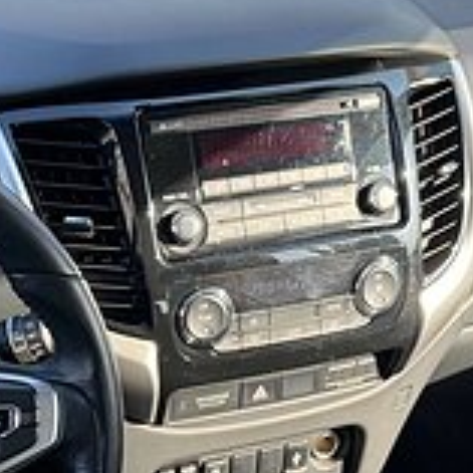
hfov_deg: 23.1
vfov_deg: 23.0
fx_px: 1144
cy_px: 381
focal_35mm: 74
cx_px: 108
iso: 100
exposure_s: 1/295
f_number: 1.78
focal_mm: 6.76
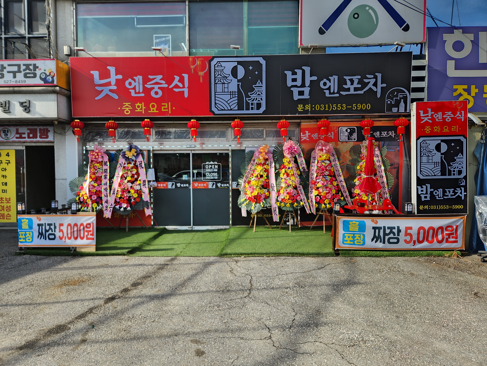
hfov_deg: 73.9
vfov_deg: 58.9
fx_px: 324
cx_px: 244
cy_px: 183
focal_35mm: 23
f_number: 1.8
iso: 20
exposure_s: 1/754
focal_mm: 5.4
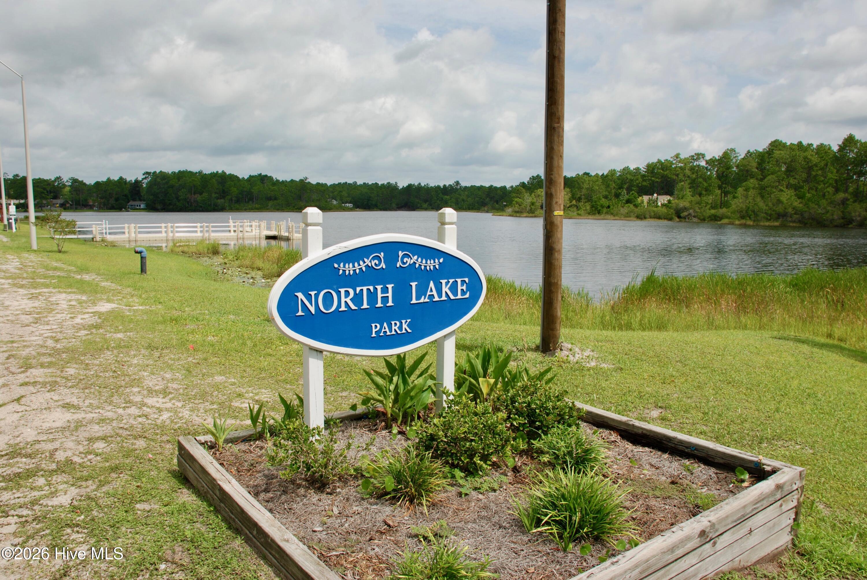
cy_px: 290
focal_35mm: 27
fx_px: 651
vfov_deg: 48.0
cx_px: 434
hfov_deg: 67.3
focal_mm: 18
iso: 100
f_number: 8
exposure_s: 1/250
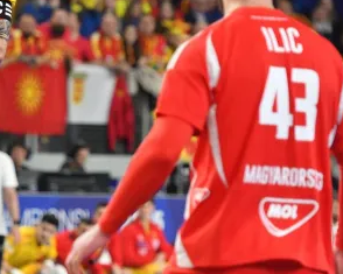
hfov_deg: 5.7
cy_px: 85
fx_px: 3450
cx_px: -66
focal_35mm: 340
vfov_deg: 4.5
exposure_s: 1/1600
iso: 2500
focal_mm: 140
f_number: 5
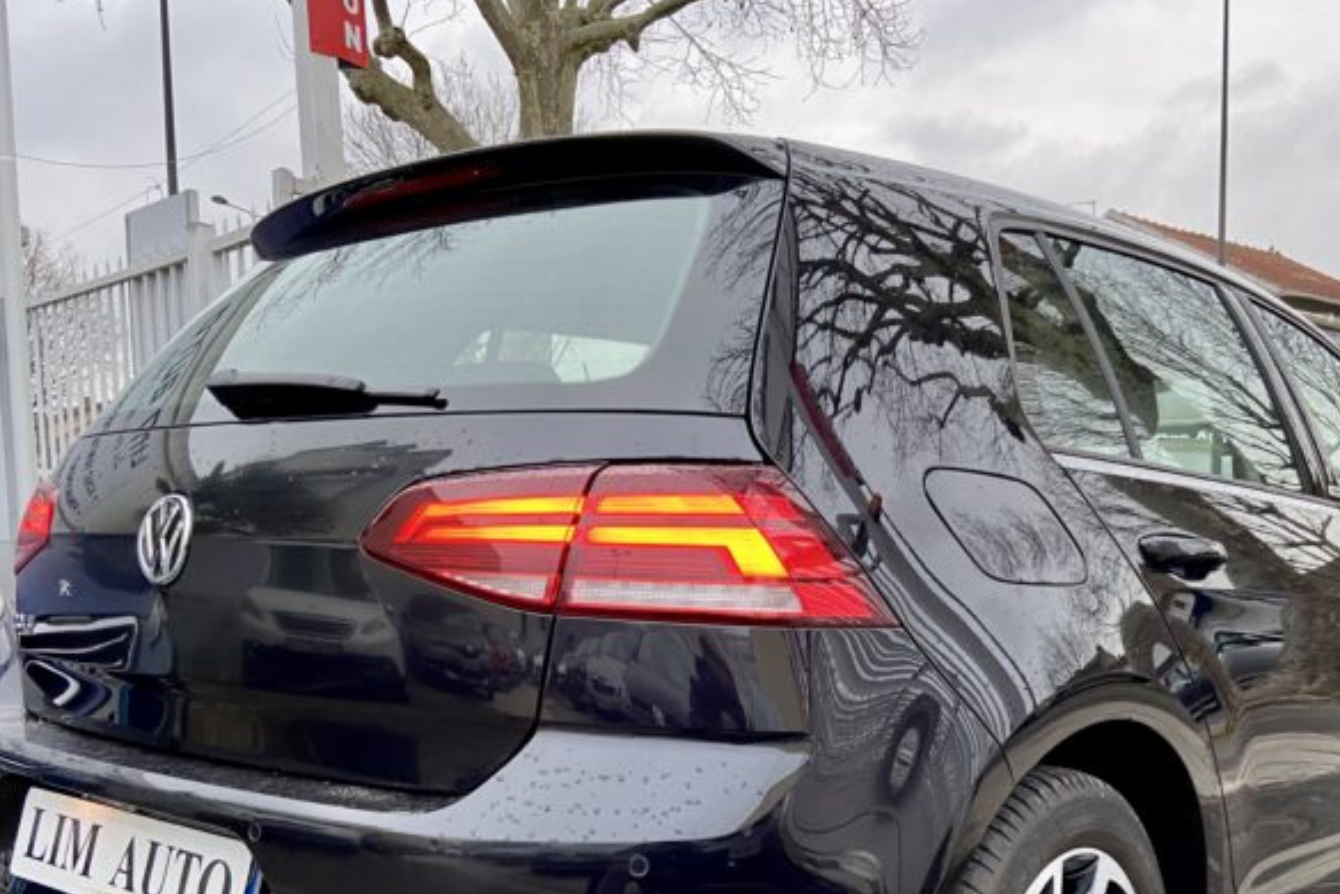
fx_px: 1377
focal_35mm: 37
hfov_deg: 51.7
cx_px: 781
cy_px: 681
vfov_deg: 35.1
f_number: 1.8
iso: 125
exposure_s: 1/95
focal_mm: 4.25
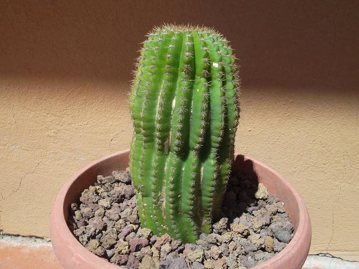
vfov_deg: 38.7
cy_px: 134
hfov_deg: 50.1
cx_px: 180
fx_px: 384
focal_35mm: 37
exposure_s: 1/110
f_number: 10.1
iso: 80
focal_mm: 6.6
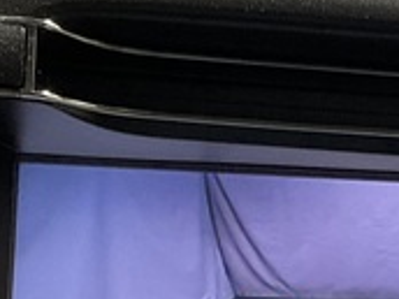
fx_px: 1867
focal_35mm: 162
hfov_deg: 12.0
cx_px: 425
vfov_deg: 9.1
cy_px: 299
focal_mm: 3
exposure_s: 1/60
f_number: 1.8
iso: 100
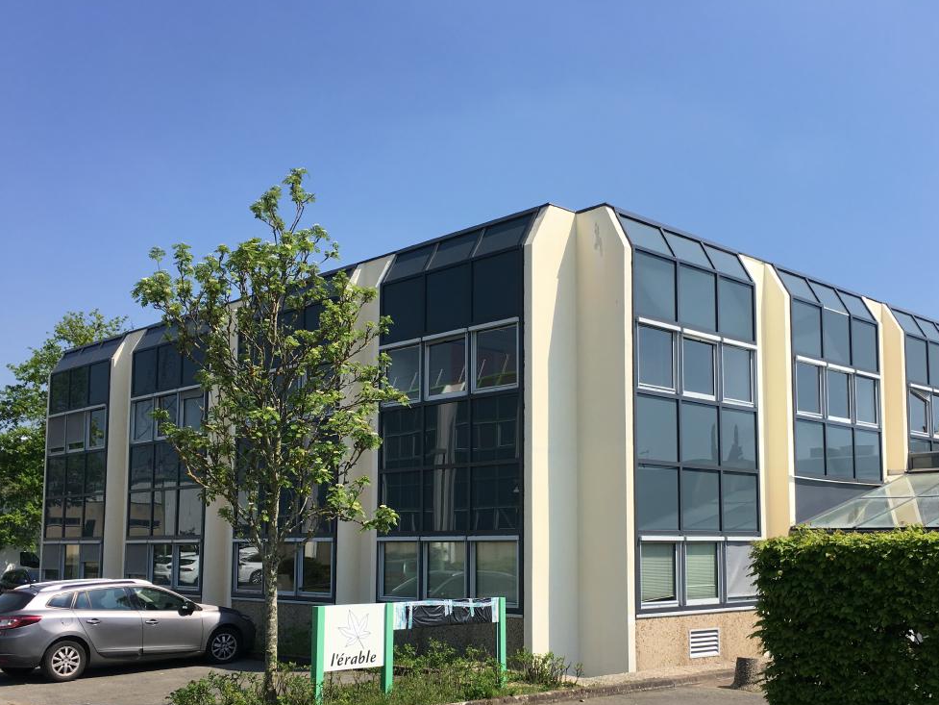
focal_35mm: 38
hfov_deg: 48.9
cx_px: 523
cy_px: 453
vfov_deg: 37.4
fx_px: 1031
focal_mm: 4.15
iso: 25
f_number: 2.2
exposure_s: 1/1399
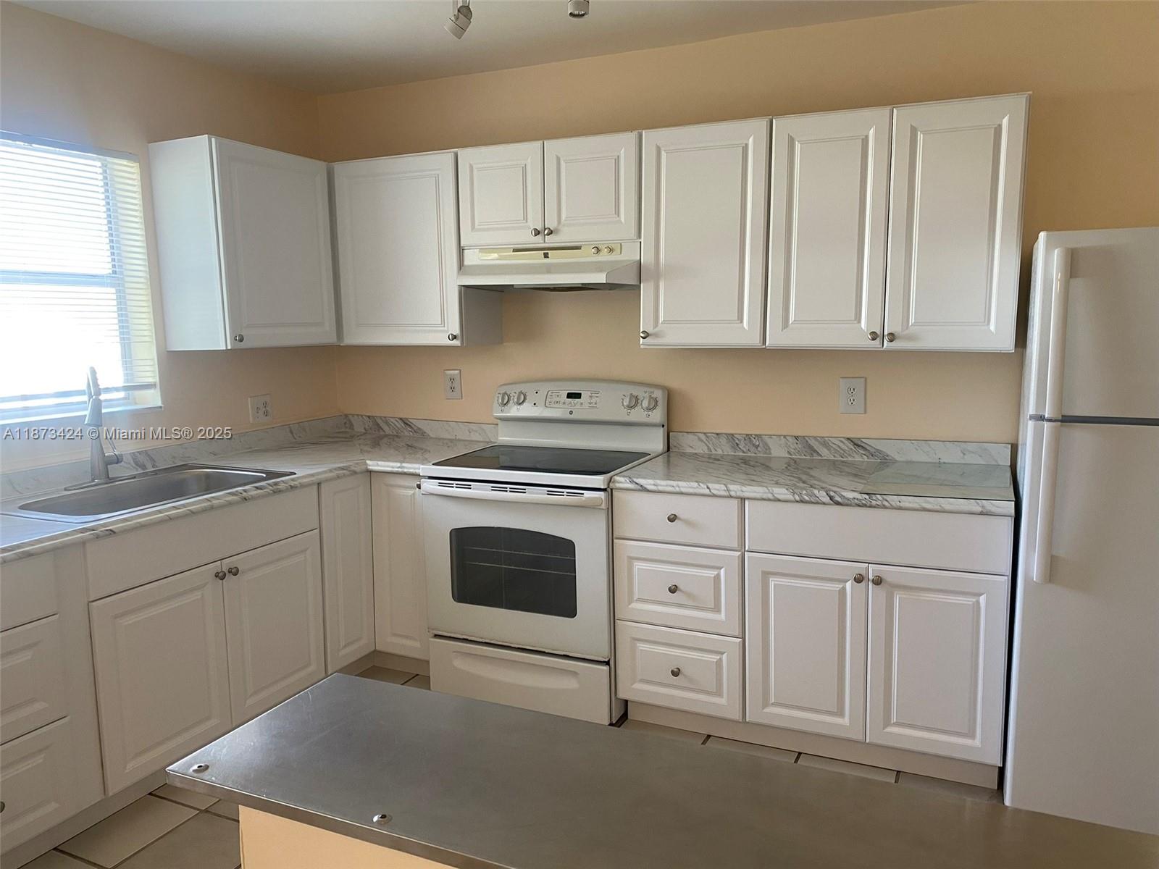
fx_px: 871
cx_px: 580
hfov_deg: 67.3
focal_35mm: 26
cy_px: 434
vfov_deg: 53.1
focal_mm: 4.25
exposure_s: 1/60
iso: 100
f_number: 1.8
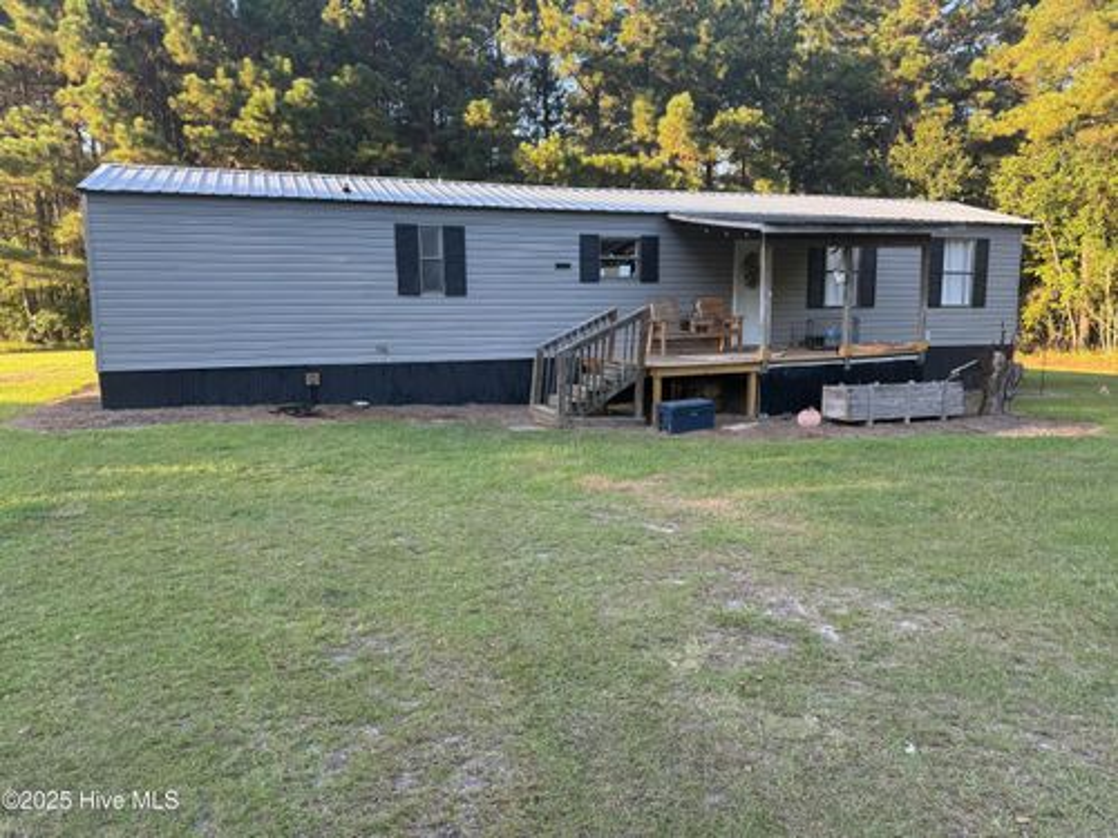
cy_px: 419
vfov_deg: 56.8
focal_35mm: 24
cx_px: 559
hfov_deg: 71.6
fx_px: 775
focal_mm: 6.76
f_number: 1.78
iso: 100
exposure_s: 1/365
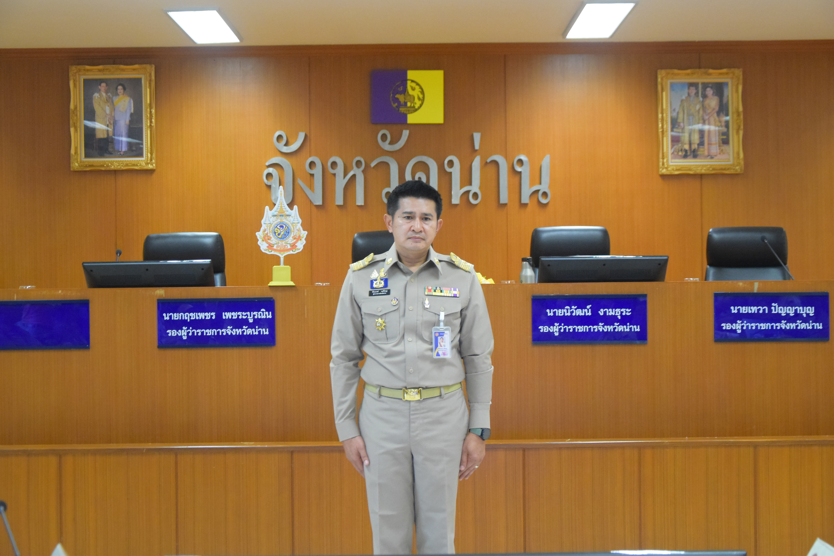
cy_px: 278
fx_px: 1564
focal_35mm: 68
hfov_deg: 29.9
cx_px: 417
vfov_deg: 20.2
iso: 3200
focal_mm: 45
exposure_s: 1/125
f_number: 5.6
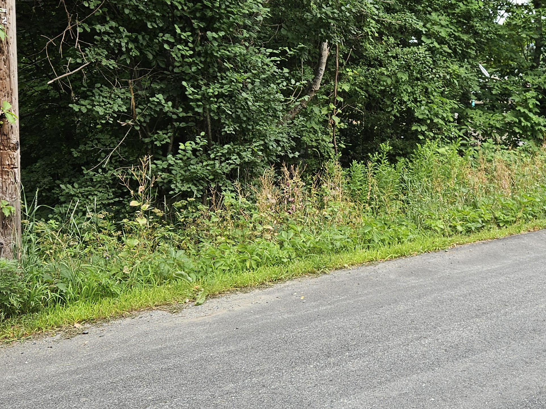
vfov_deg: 30.2
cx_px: 418
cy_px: 184
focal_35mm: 48
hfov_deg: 38.5
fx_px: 757
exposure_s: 1/188
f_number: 1.8
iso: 25
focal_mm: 5.4
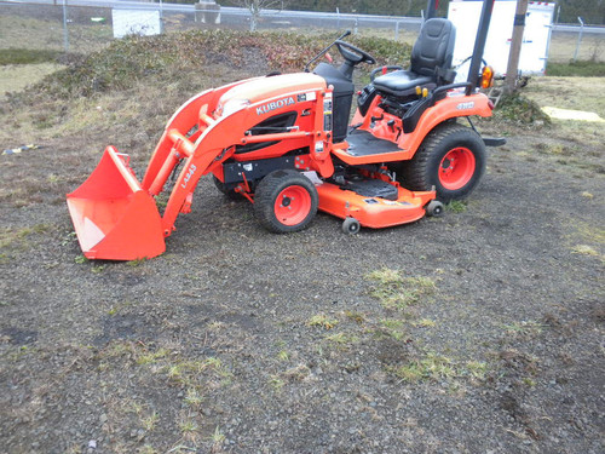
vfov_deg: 38.7
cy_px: 227
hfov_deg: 50.1
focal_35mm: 37
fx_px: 647
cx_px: 302
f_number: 3.5
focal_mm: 6.6
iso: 203
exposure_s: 1/42.7
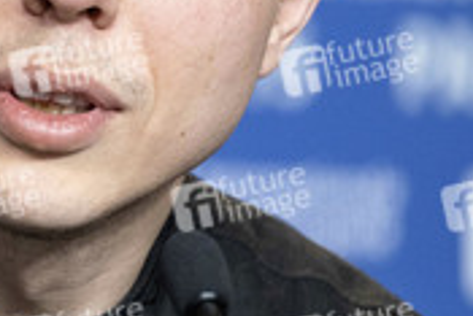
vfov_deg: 2.5
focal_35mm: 540
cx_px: 7
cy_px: -3
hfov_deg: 3.8
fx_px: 7101
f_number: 2.8
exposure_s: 1/200
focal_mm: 140
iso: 2500
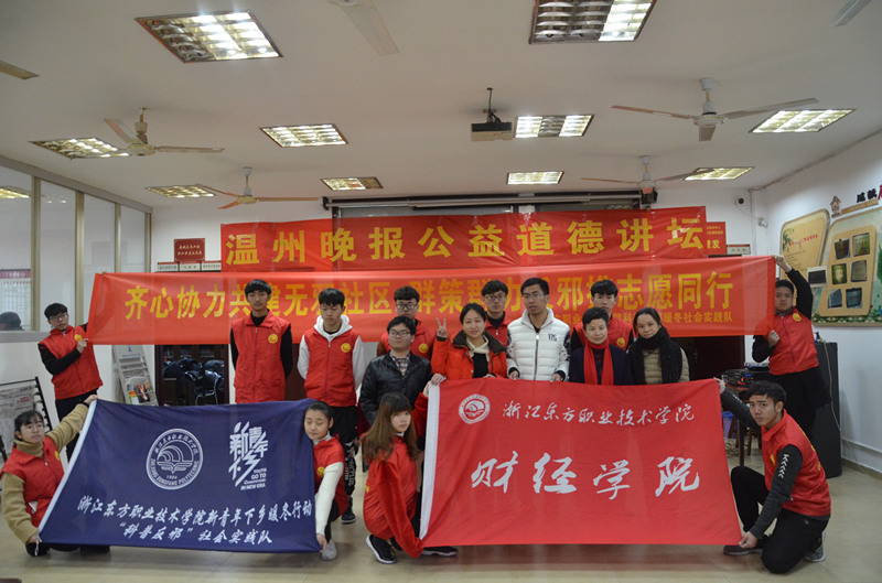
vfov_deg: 47.7
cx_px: 441
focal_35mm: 27
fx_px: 660
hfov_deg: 67.5
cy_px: 292
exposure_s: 1/60
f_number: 4
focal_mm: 18
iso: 2000
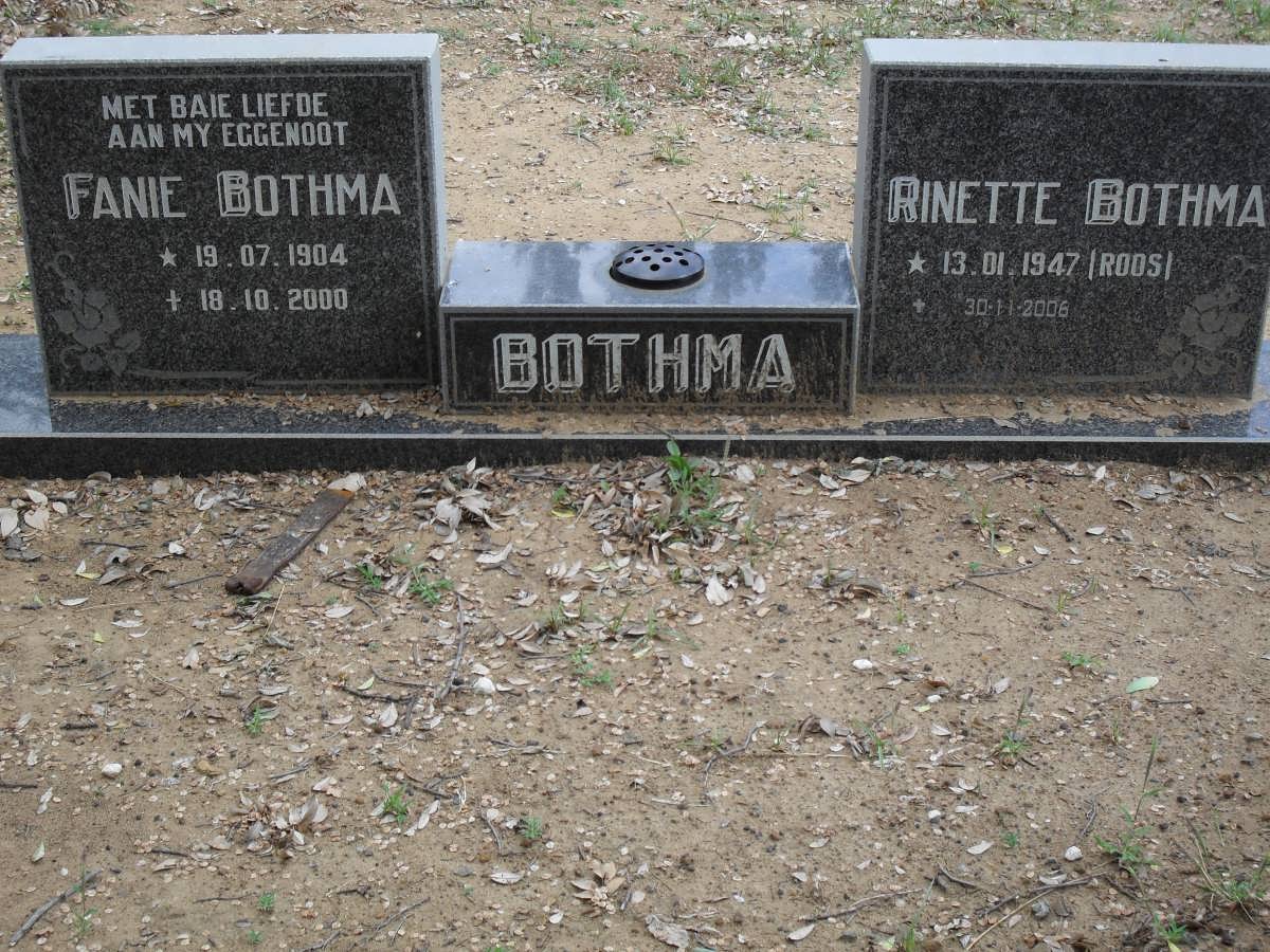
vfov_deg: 25.7
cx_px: 635
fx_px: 2091
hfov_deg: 33.8
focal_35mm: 57
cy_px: 476
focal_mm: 10.1
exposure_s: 1/180
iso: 100
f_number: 4.3
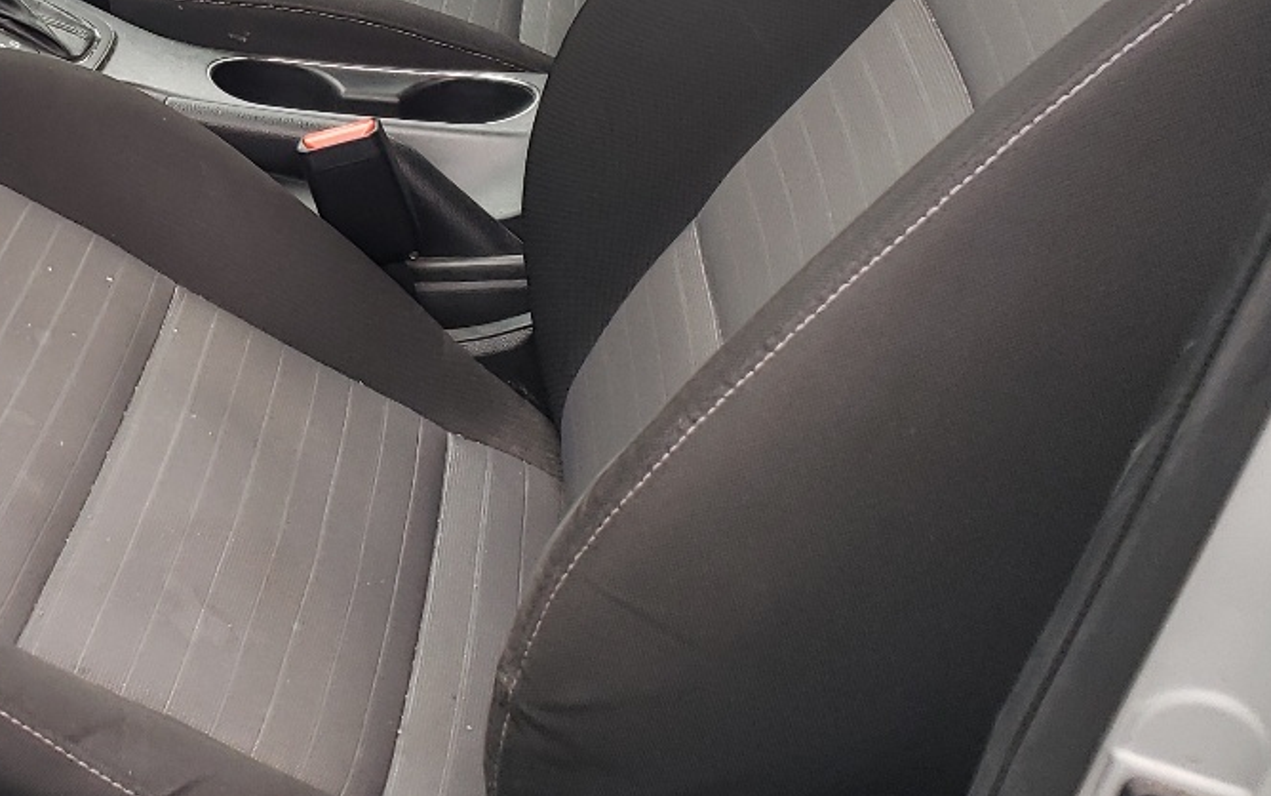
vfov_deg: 19.1
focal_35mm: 66
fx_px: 2287
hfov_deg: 29.1
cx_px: 2
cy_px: -36
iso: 68
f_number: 1.5
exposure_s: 1/100
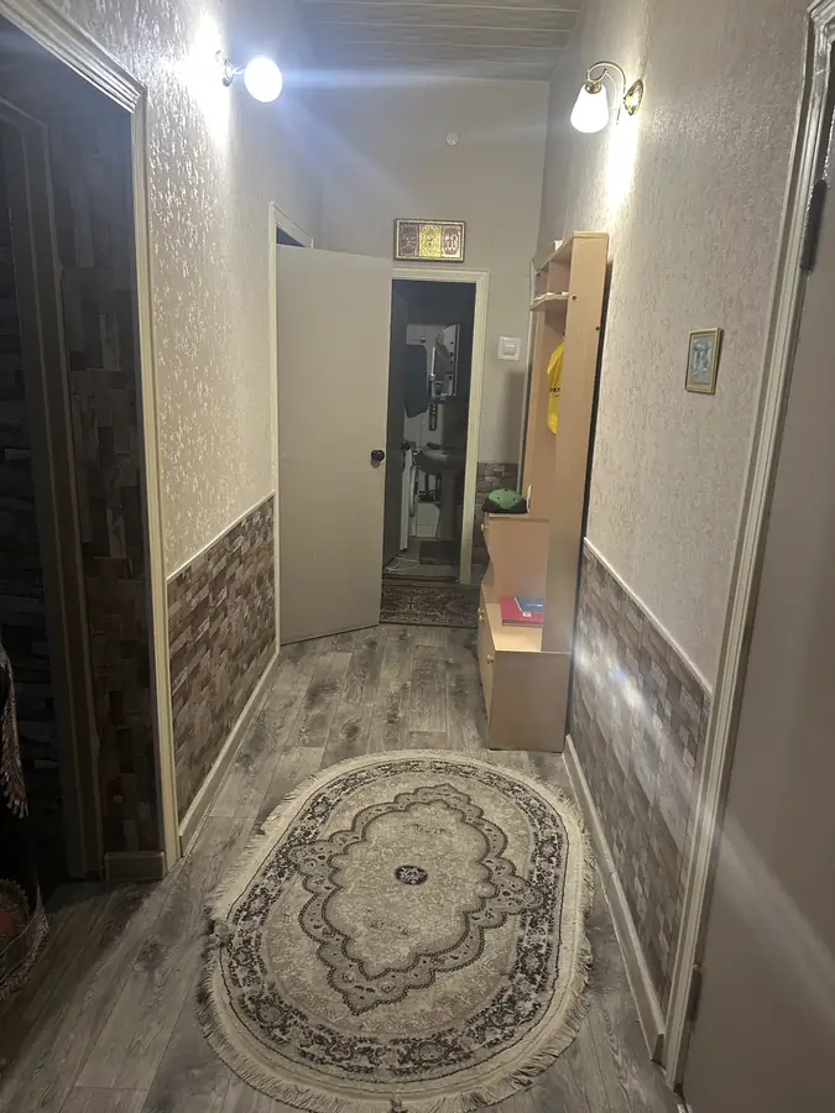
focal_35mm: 24
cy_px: 556
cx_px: 418
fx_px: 772
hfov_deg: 56.8
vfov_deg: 71.6
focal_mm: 6.86
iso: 320
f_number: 1.78
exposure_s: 1/50
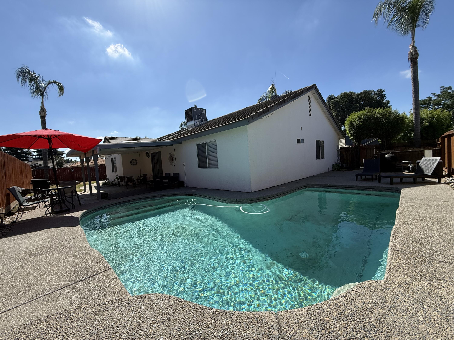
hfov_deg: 102.1
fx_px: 184
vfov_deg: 85.7
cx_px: 227
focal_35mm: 14
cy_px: 170
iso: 50
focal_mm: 2.22
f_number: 2.2
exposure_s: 1/2024
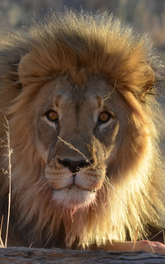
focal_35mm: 533
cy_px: 117
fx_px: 3838
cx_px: 27
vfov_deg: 3.9
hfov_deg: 2.5
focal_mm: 170
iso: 320
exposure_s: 1/500
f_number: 5.6
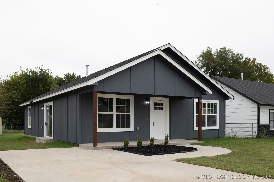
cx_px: 137
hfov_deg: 54.4
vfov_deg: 37.8
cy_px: 91
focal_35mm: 35
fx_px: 266
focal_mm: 35
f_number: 4.5
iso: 100
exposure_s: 1/125
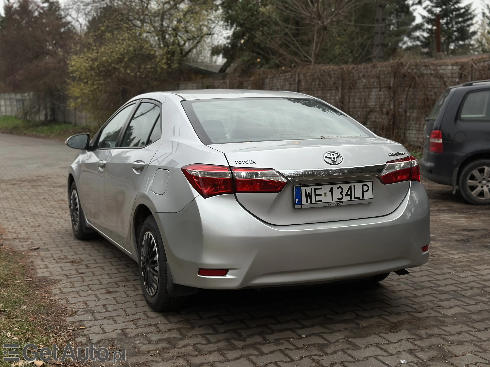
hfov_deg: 39.7
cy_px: 184
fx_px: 679
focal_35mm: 48
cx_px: 245
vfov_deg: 30.3
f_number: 1.78
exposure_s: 1/1751
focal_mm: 6.86
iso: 80
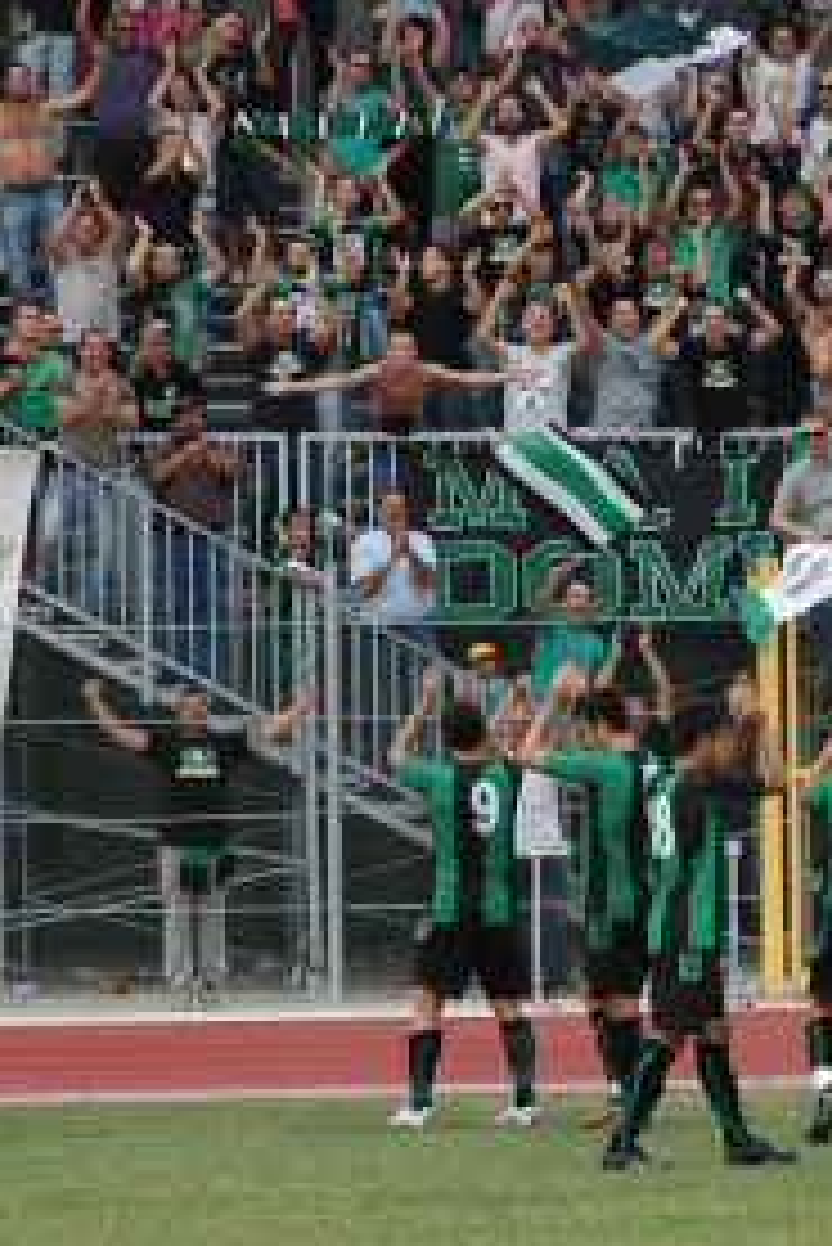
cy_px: 623
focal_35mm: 239
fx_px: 8266
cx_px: 935
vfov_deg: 8.6
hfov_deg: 5.7
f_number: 6.3
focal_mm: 105
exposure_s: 1/250
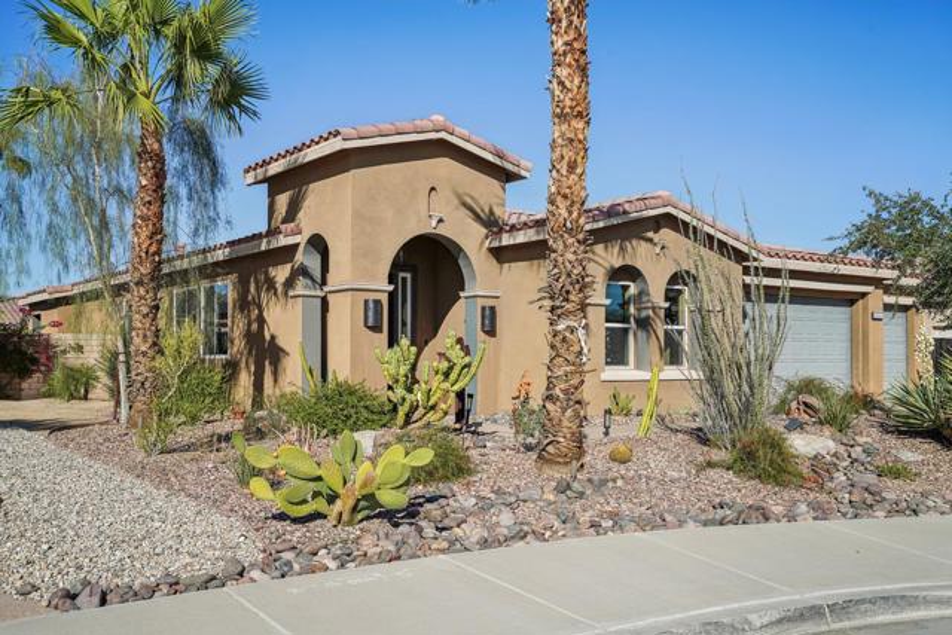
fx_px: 899
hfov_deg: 55.8
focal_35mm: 34
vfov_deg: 38.9
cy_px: 318
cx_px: 476
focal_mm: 34
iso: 100
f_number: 8
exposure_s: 1/500
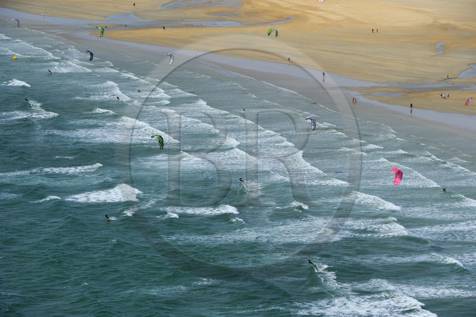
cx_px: 238
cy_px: 158
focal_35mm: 185
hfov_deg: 11.1
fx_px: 2444
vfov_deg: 7.4
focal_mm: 185
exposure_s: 1/1000
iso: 400
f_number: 13
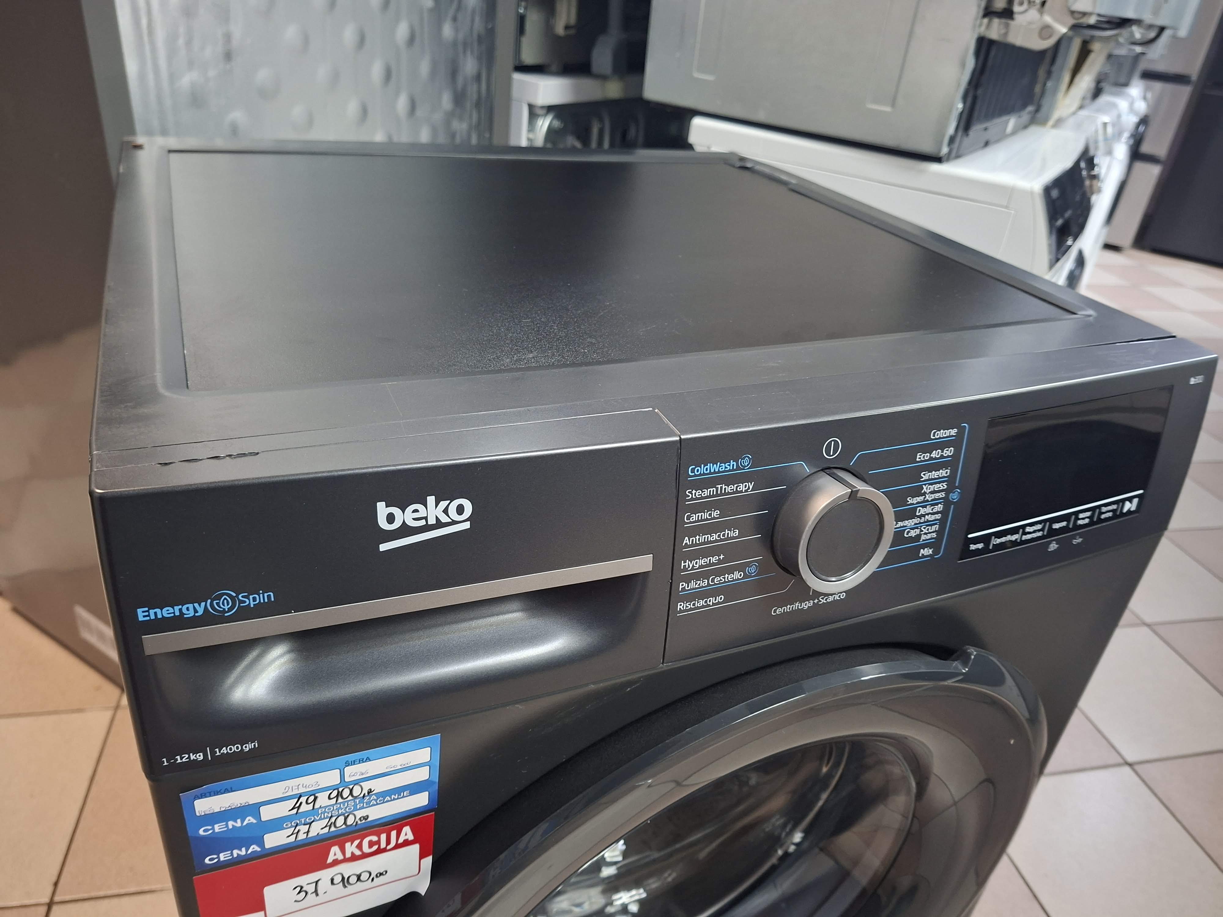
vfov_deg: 58.9
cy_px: 458
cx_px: 612
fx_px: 813
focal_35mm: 23
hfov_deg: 73.9
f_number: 1.8
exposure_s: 1/33
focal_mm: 5.54
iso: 400
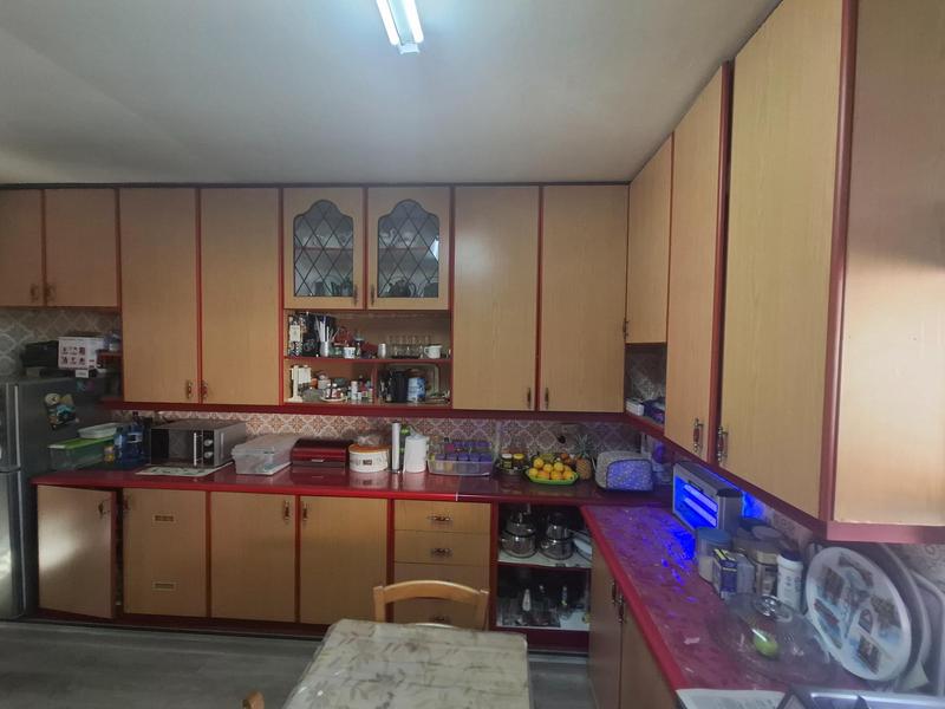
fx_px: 355
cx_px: 472
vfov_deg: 89.9
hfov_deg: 106.2
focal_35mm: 13
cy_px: 354
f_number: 2.2
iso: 160
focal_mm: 1.74
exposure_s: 1/50
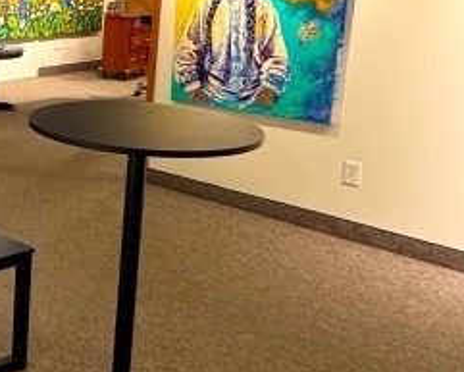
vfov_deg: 26.1
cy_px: 131
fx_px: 797
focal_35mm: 58
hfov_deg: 25.9
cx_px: -193
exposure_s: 1/60
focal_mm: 2.22
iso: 250
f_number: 2.2
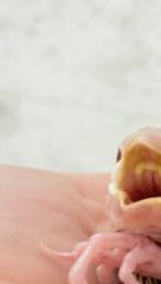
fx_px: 1323
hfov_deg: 6.6
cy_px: 113
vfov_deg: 12.3
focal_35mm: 175
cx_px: 377
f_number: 1.6
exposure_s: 1/50
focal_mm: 5.96
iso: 40
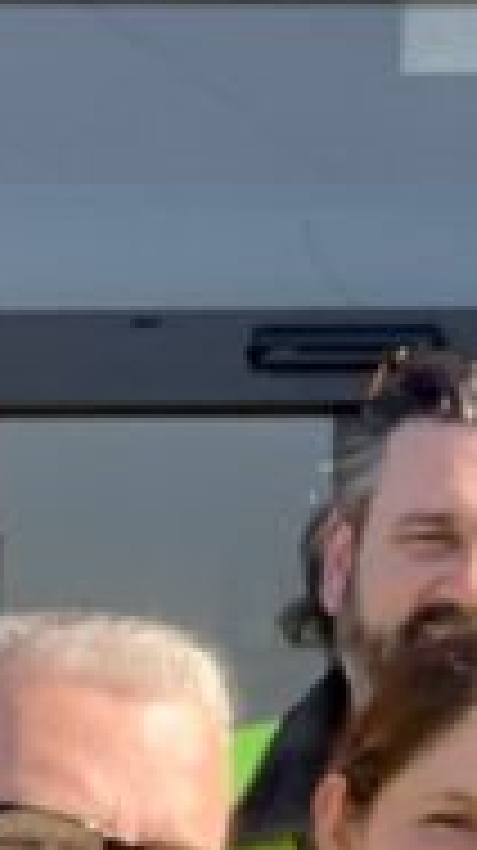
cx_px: 1246
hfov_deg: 6.1
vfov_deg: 11.3
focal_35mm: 189
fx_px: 4259
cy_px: 112
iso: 16
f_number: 2.2
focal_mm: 2.87
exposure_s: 1/502
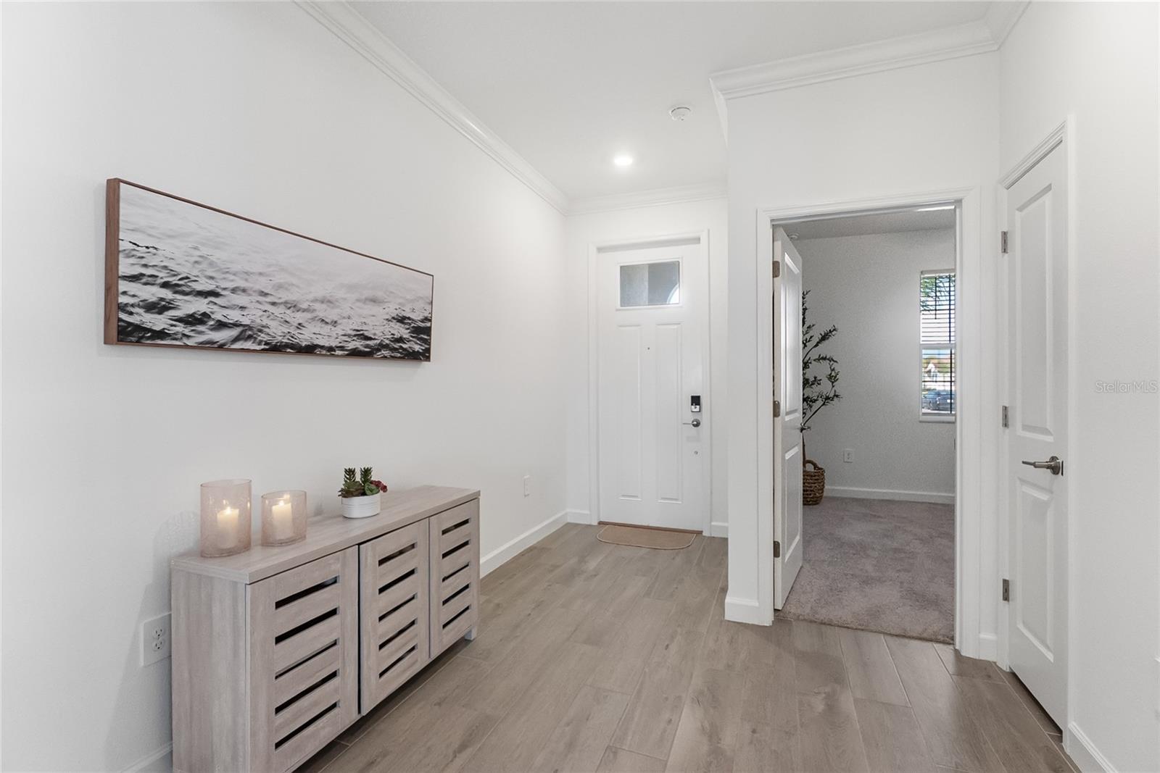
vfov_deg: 77.3
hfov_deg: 100.4
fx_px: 483
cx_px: 580
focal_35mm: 15
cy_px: 386
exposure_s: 1/60
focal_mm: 10
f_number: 5.6
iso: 2500
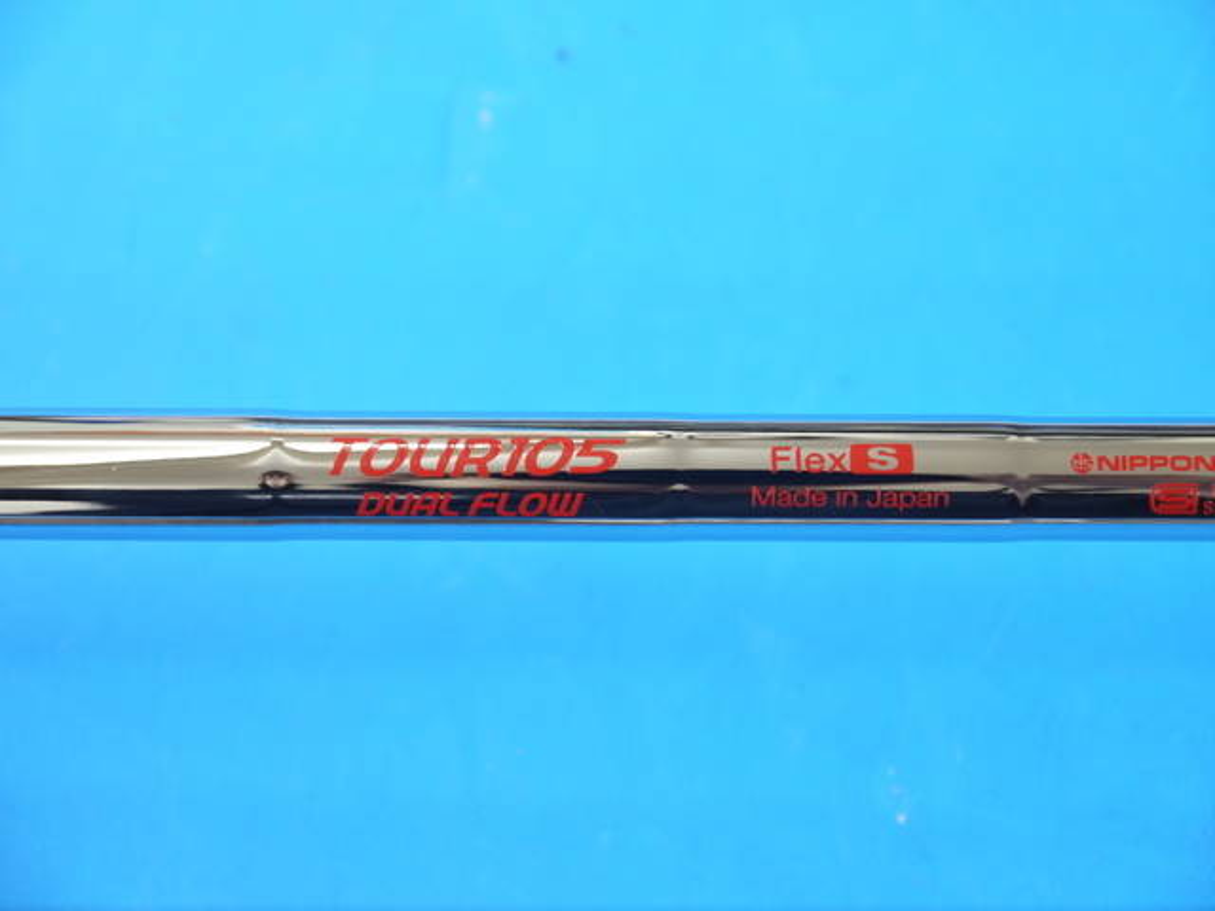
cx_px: 608
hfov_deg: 23.3
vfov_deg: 17.6
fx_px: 2948
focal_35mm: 84
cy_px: 456
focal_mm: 42
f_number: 5.6
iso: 800
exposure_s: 1/80
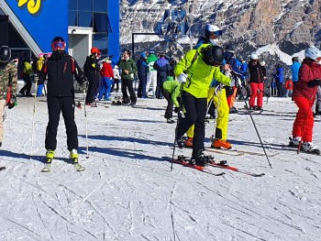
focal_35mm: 76
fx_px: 705
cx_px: 62
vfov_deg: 18.2
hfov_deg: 25.2
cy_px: -62
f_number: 2.4
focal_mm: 4.32
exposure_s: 1/2808
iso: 50
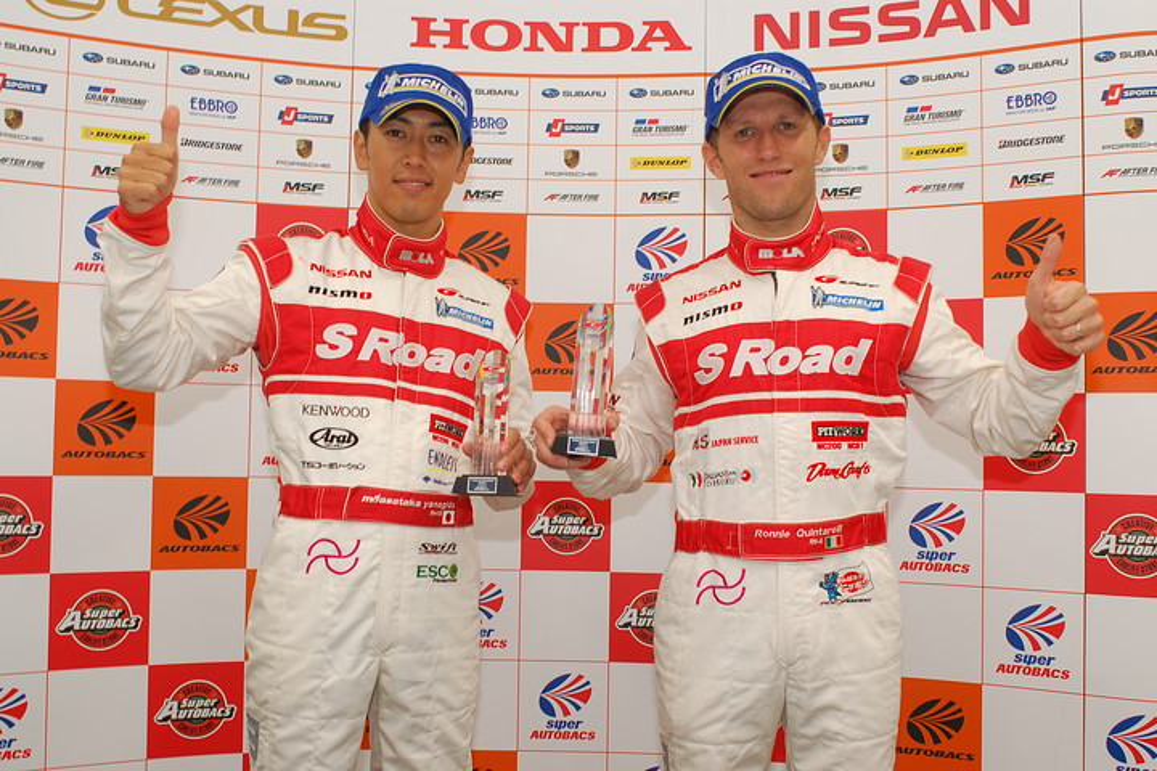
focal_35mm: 36
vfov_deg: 36.9
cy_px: 386
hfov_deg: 53.1
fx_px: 1157
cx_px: 578
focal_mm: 24
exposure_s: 1/60
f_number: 4
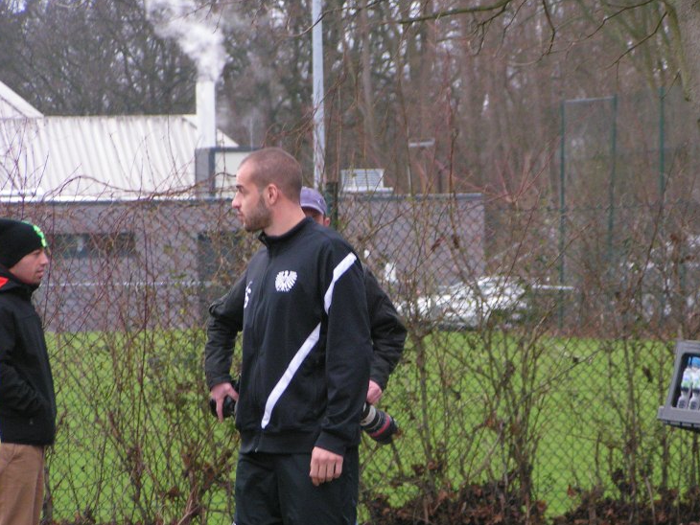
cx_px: 374
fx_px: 4167
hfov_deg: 9.6
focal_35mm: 206
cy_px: 282
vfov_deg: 7.2
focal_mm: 28.8
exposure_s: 1/200
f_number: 3.5
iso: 200
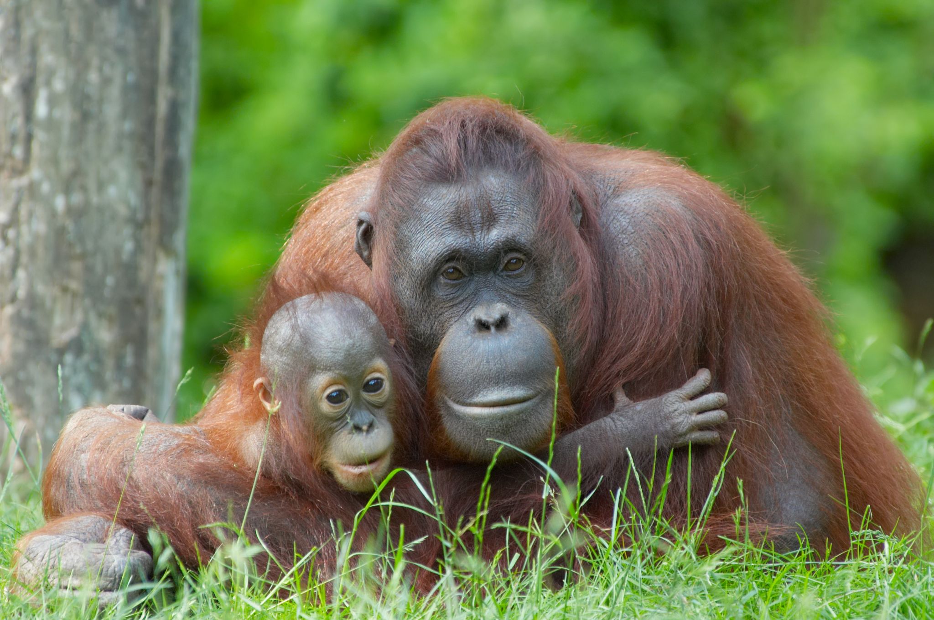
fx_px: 15543
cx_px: 467
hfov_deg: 3.4
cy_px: 310
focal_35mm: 600
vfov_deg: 2.3
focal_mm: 400
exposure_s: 1/200
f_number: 5.6
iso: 400
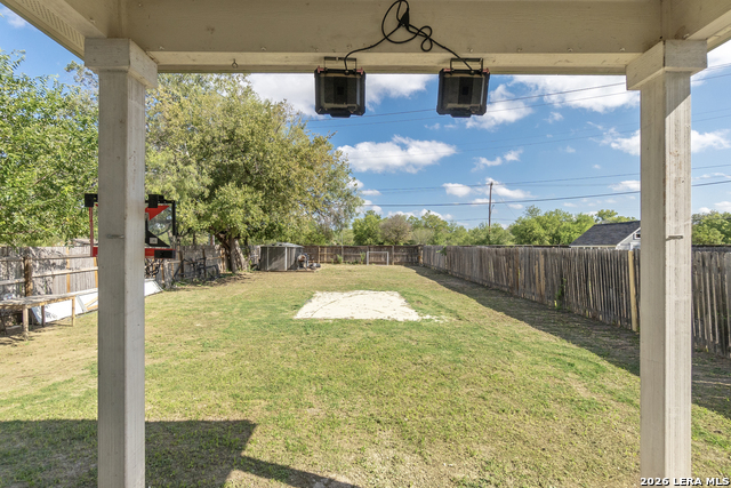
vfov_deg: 77.4
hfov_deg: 100.4
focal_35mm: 15
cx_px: 366
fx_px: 305
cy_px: 244
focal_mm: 10
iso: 320
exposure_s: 1/1000
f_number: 6.3
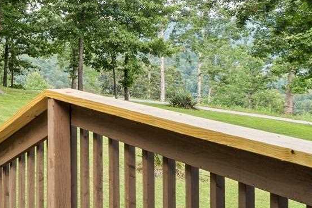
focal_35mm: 71
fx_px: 619
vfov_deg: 18.6
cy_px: 4
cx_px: -212
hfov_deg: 21.3
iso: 200
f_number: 9
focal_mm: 10.5
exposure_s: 1/8
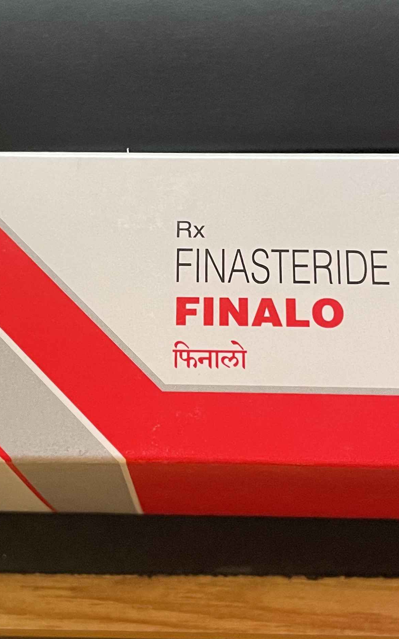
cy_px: 276
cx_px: 172
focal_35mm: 59
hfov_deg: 22.0
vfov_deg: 34.5
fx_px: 1026
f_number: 1.6
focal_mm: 4.2
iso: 500
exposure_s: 1/40
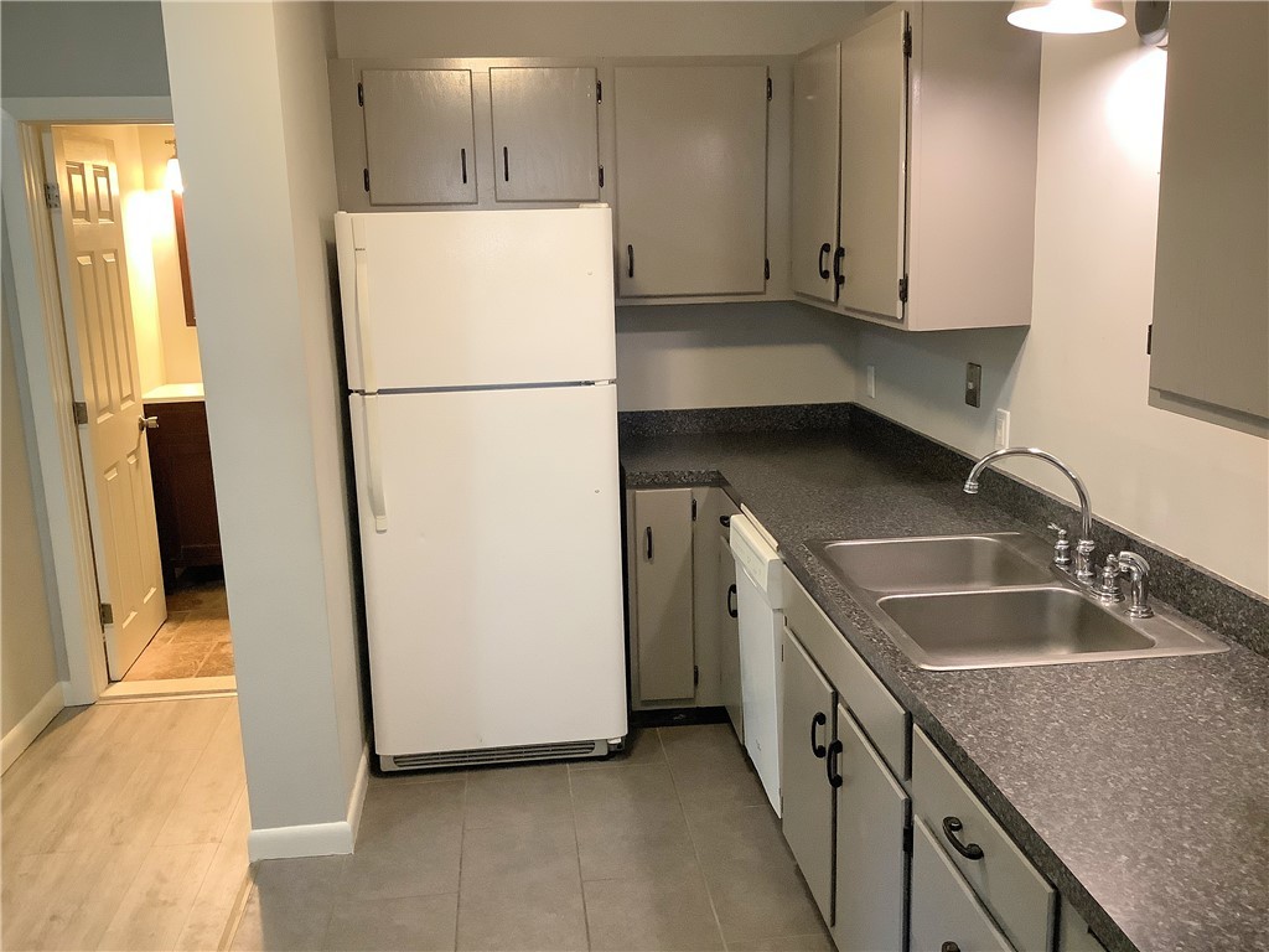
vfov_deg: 45.4
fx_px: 1136
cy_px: 476
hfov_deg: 58.4
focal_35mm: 31
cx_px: 634
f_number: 2.4
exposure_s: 1/60
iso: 320
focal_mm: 3.3
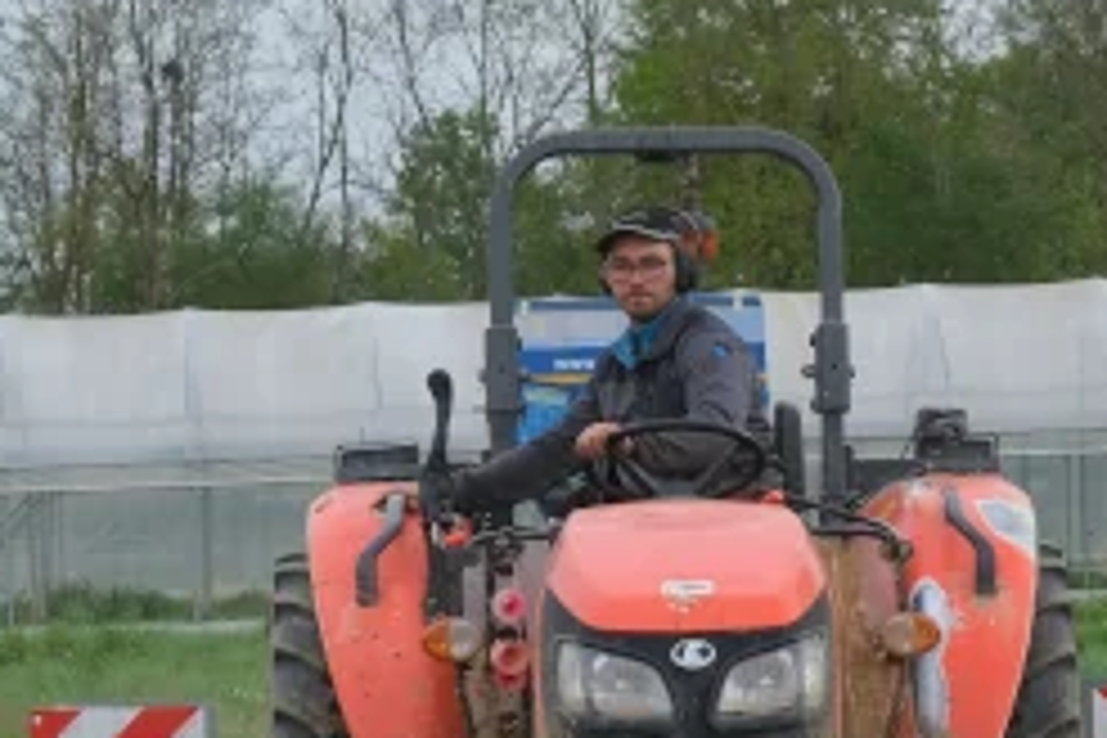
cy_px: 974
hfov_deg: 6.9
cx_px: 814
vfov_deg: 4.6
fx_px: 9132
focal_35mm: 297
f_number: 7.1
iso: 320
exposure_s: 1/180
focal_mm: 48.4
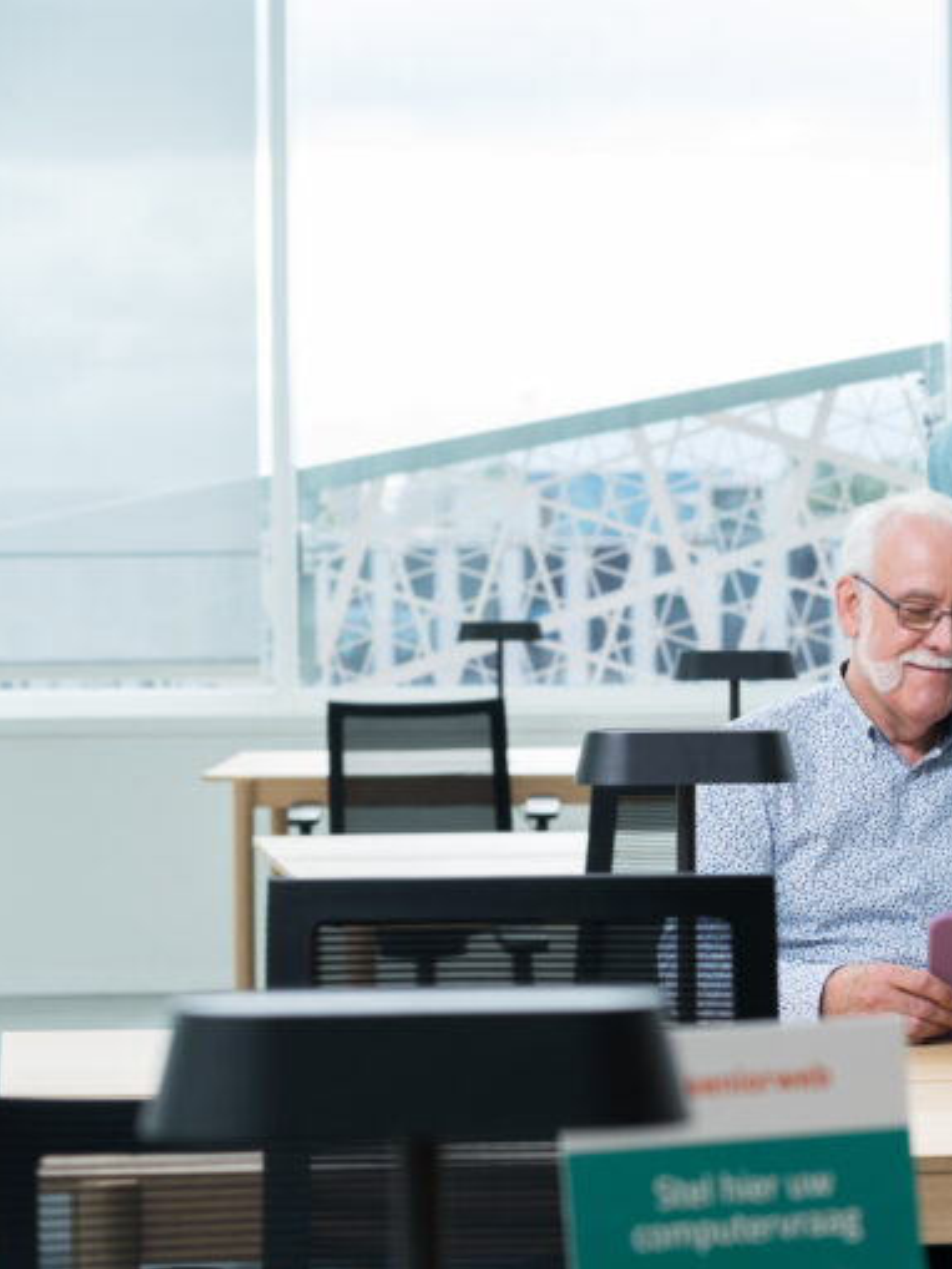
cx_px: 930
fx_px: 5315
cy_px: 634
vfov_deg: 13.6
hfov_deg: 10.2
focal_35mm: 145
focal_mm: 100
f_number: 6.3
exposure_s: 1/125
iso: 250
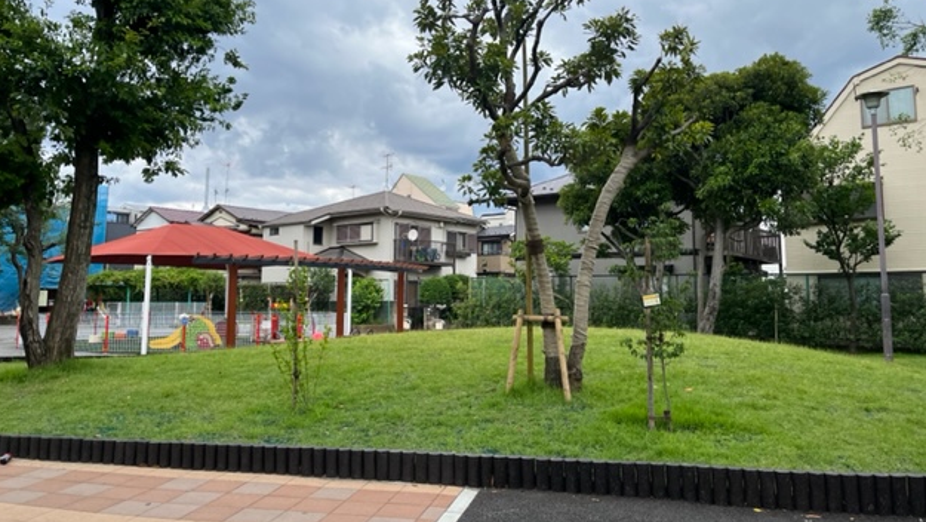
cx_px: 470
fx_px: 712
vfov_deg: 40.1
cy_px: 218
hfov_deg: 66.0
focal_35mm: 29
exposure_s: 1/2222
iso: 50
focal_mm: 5.1
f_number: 1.6
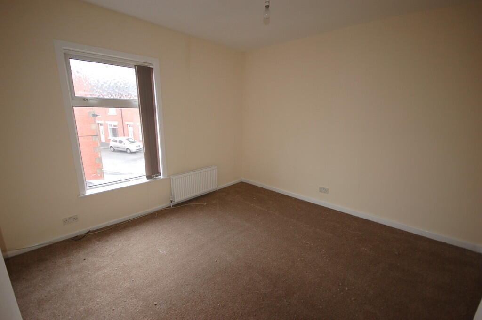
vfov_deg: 77.2
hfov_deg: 100.4
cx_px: 241
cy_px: 160
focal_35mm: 15
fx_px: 201
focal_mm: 10
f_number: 4
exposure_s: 1/50
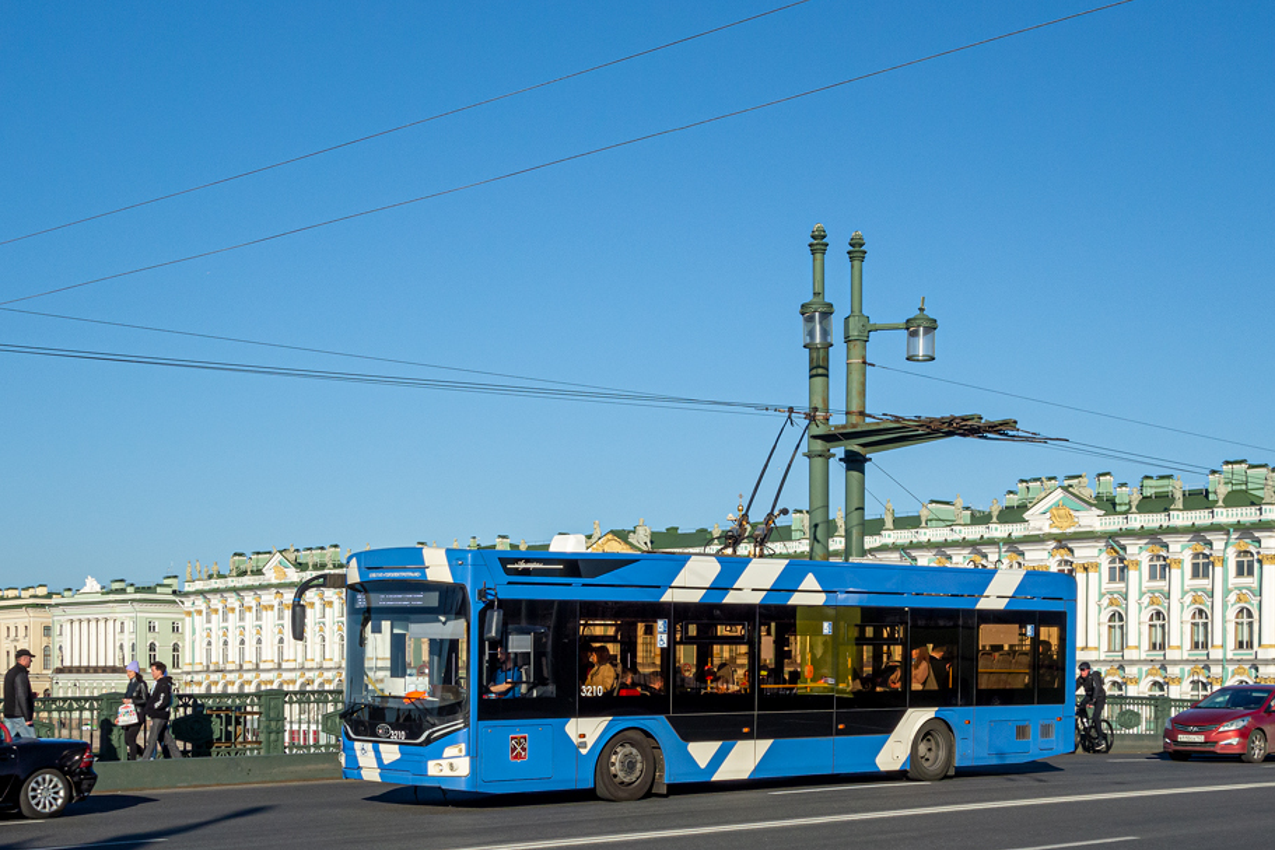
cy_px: 451
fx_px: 1912
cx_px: 560
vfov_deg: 25.0
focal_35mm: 54
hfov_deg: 36.8
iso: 125
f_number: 8
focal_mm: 15.1
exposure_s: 1/500
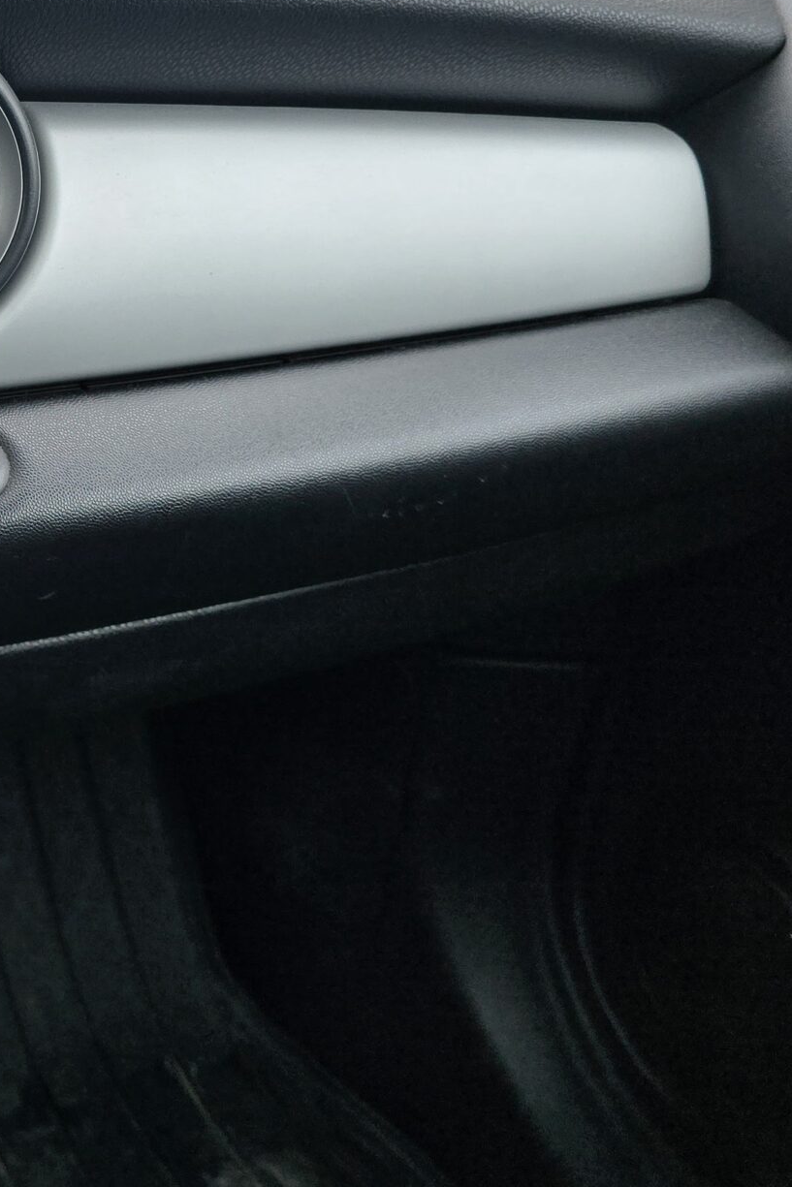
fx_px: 1649
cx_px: -355
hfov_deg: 22.7
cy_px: 280
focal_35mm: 50
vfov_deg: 38.5
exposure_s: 1/180
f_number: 1.7
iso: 64
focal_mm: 6.3
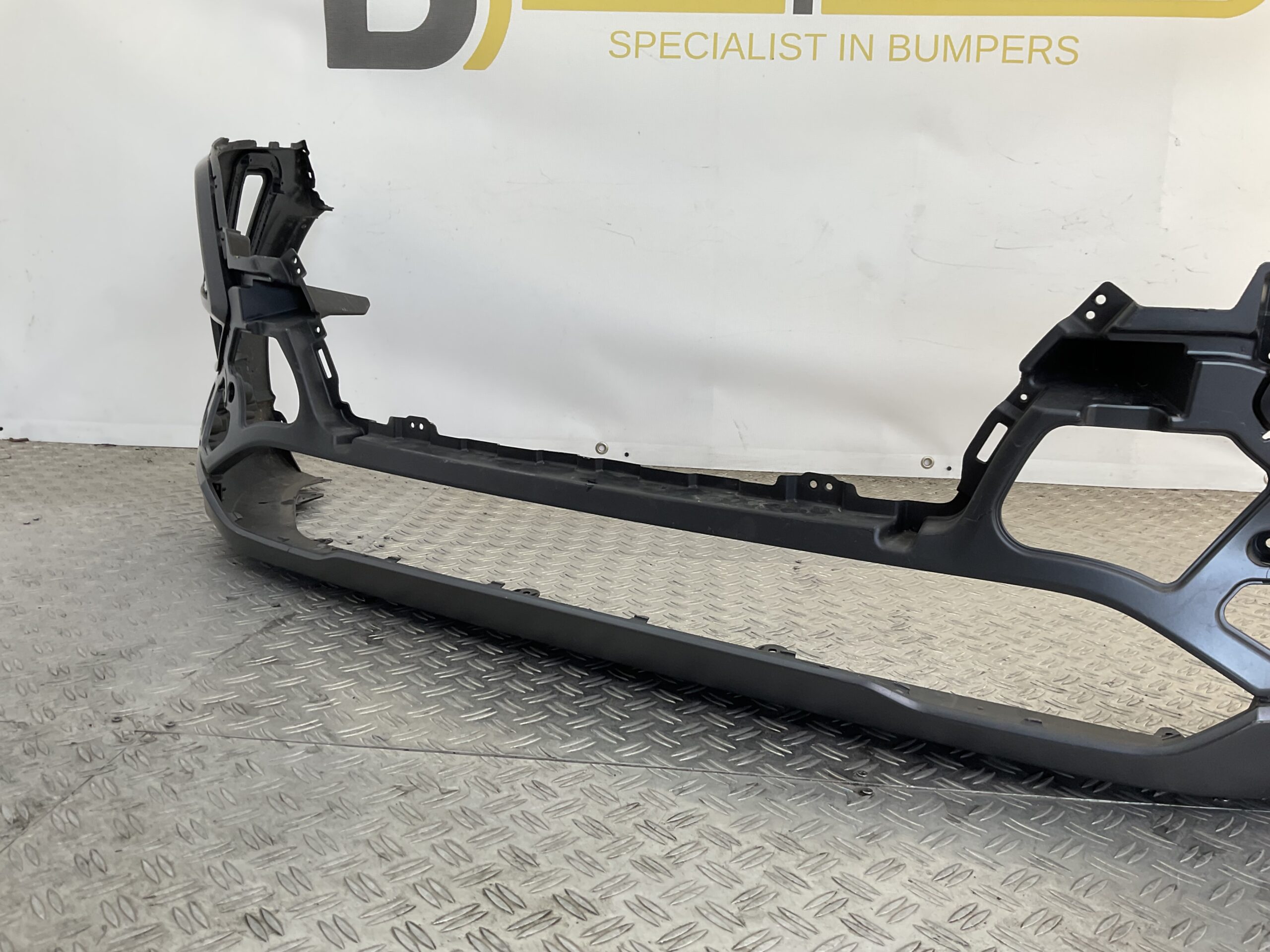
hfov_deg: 61.7
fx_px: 1064
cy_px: 476
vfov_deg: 48.2
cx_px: 635
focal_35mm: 29
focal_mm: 3
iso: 16
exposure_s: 1/158
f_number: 1.8
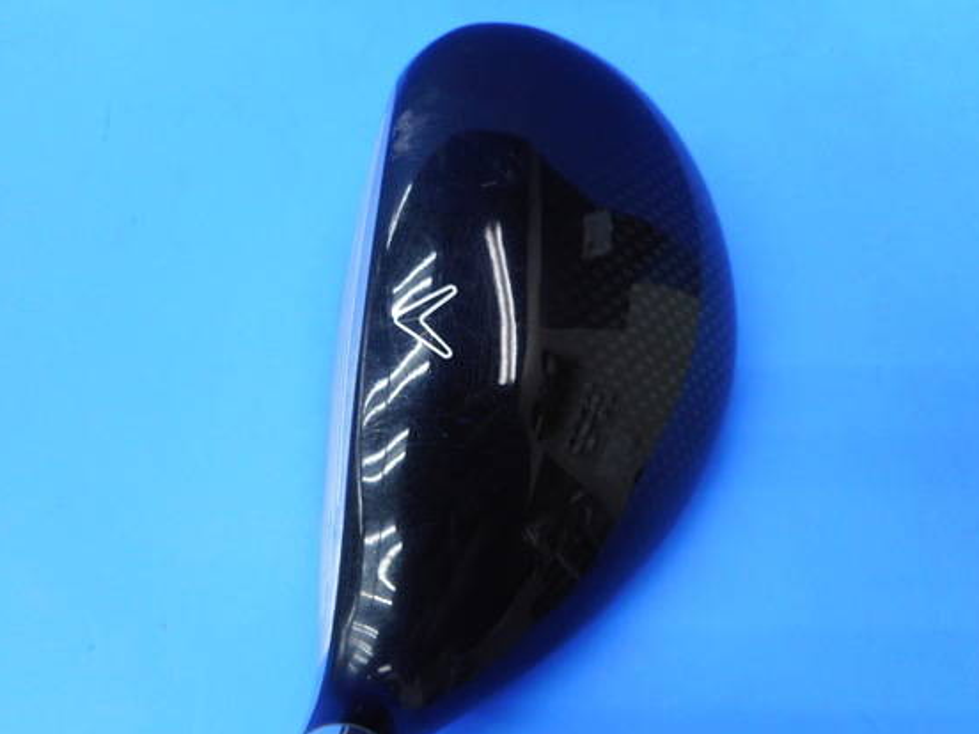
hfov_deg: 61.7
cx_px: 493
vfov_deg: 48.1
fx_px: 820
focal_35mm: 29
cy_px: 411
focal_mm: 4.5
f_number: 3.7
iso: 125
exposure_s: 1/30
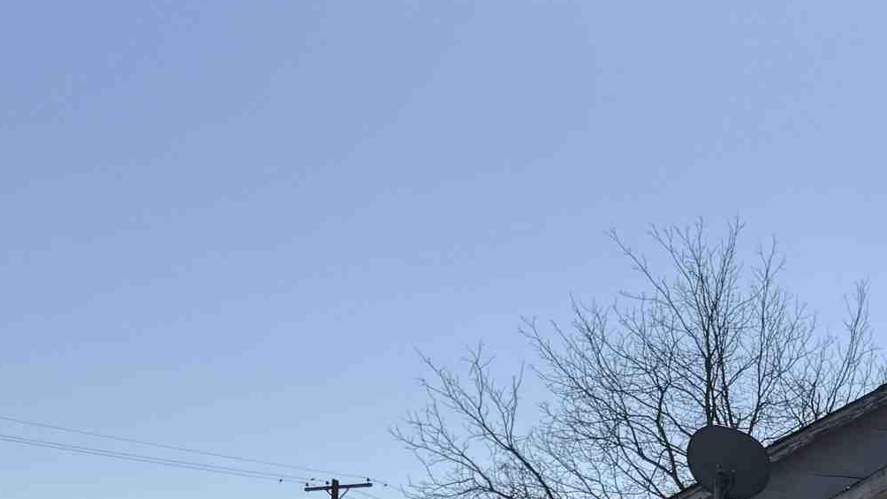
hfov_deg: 23.1
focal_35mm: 80
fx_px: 1882
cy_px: 745
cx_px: 1203
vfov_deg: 14.2
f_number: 1.78
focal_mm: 6.76
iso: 80
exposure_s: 1/9091
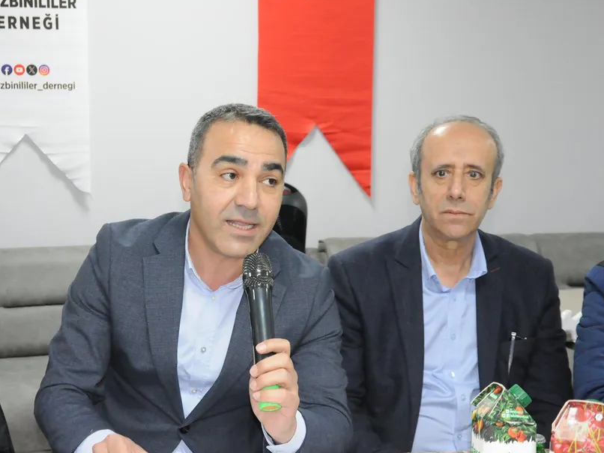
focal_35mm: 68
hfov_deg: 28.5
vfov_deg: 21.6
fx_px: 1186
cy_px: 235
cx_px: 230
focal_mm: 38
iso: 3200
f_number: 5.6
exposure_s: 1/100
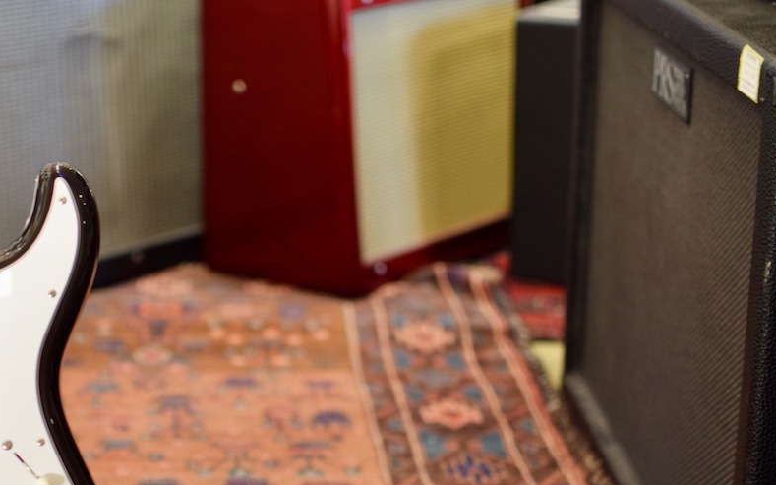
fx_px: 1836
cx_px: 221
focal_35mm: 87
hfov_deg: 23.7
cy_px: 389
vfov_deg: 15.0
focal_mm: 35
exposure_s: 1/80
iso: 400
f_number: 1.8
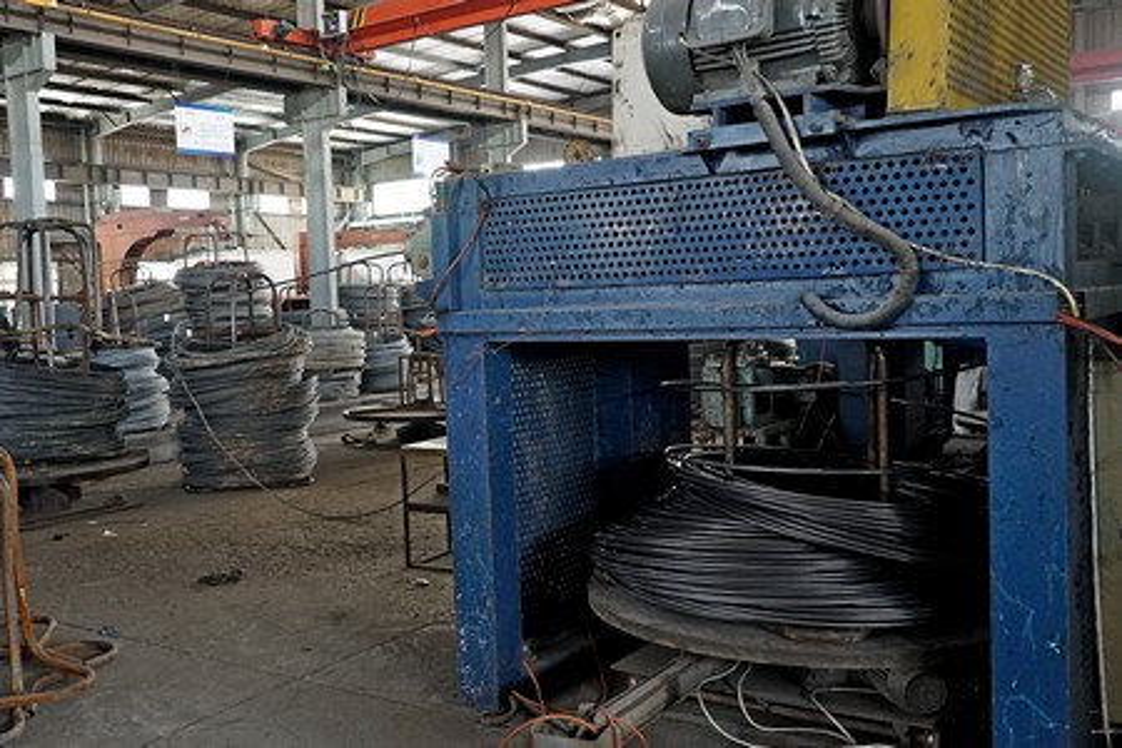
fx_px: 904
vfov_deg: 45.0
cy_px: 374
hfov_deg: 63.7
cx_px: 561
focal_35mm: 29
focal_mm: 29
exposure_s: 1/160
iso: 4000
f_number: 3.5
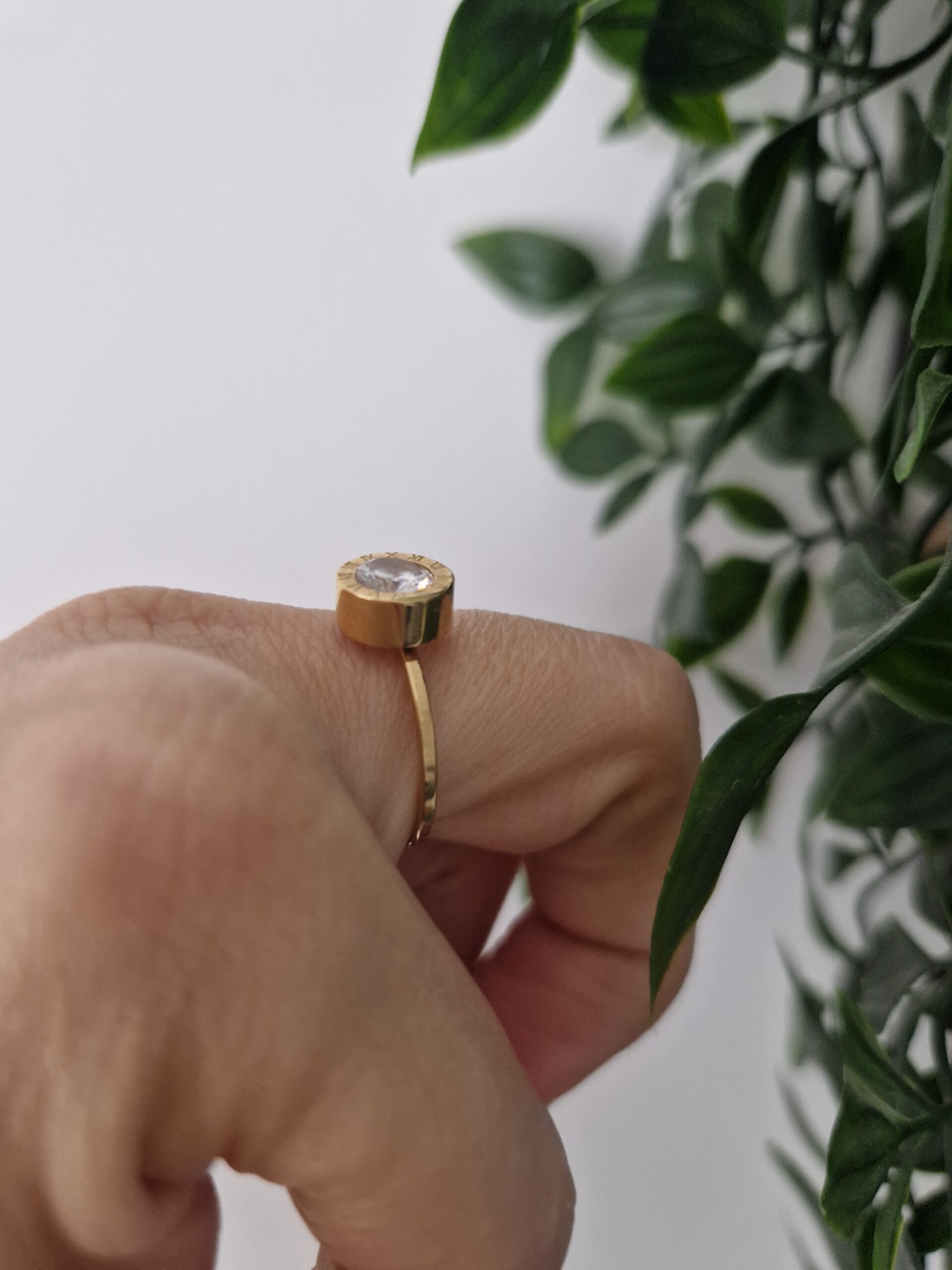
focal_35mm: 23
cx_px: 476
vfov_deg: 73.9
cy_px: 635
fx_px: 843
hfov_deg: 58.9
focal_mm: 5.4
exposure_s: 1/100
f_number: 1.8
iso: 64
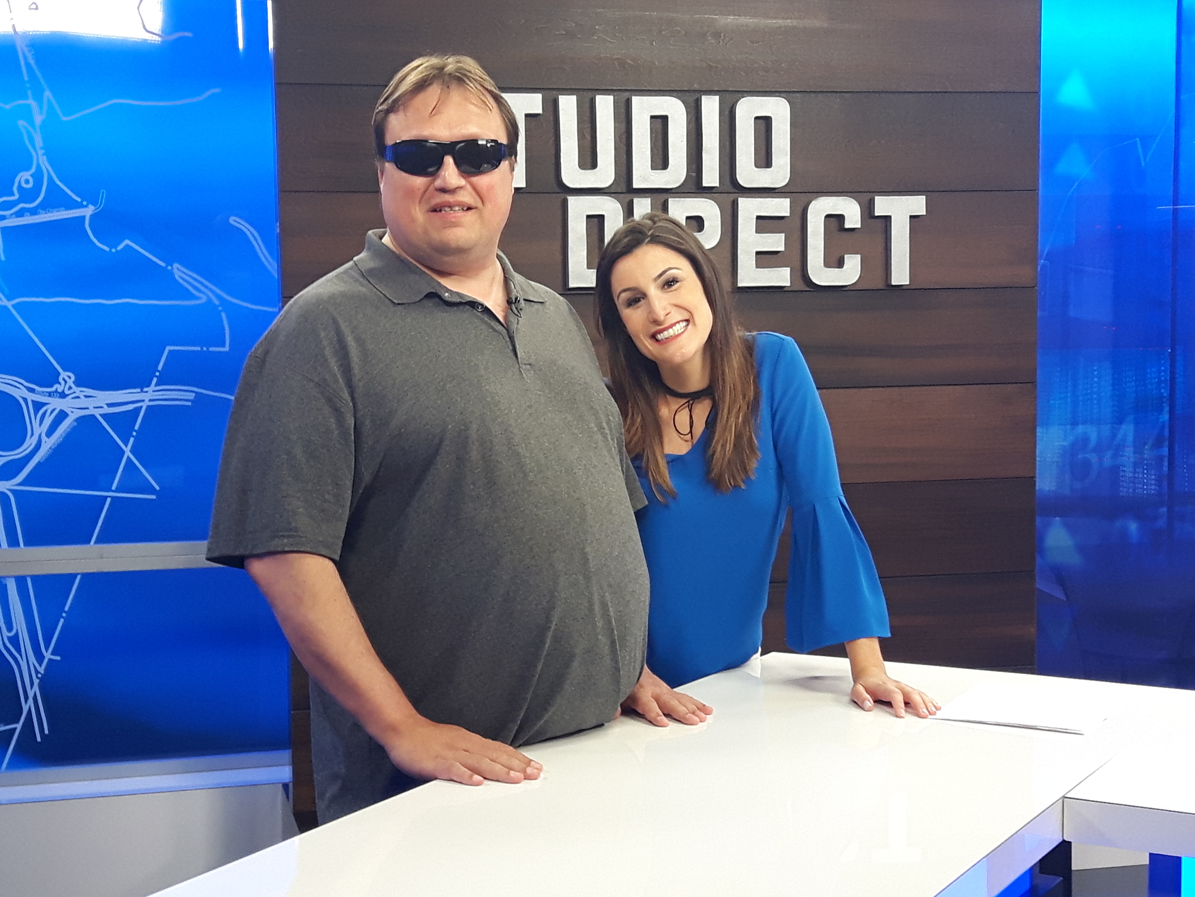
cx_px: 569
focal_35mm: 34
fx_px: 1174
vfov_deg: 41.8
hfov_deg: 53.9
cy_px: 418
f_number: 1.9
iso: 80
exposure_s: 1/33
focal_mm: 3.7
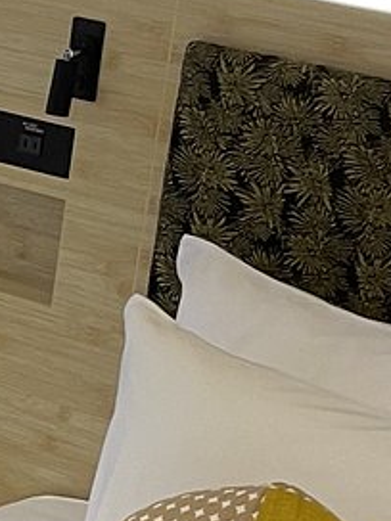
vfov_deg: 13.4
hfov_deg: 9.5
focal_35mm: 147
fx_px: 2214
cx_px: -360
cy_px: 416
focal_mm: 4.2
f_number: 1.6
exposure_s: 1/60
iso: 80
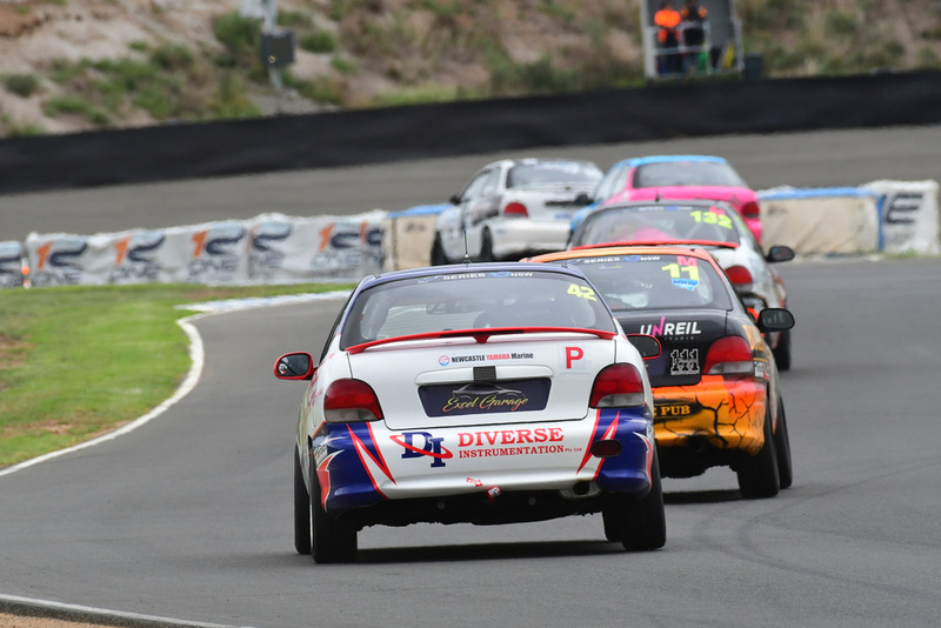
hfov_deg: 2.7
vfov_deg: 1.8
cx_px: 470
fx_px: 19610
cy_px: 314
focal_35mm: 750
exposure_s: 1/640
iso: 640
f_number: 10
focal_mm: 500
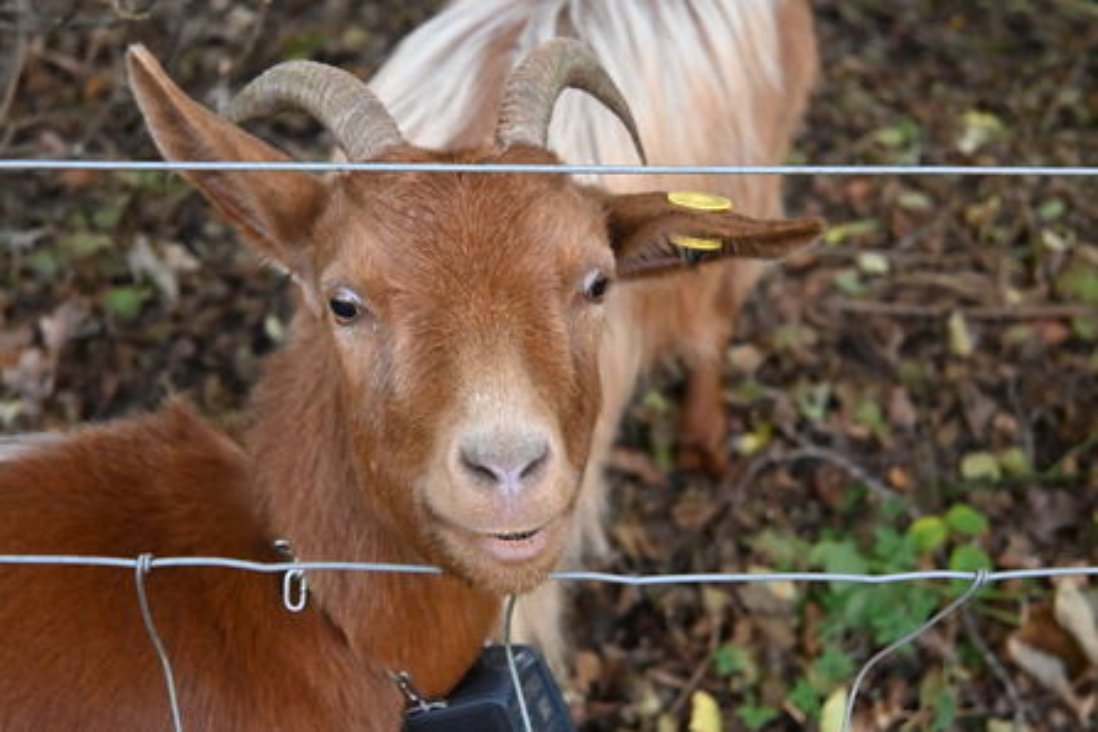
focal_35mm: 75
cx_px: 549
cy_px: 366
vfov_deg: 18.2
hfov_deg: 27.0
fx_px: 2287
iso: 12800
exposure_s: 1/500
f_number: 6.3
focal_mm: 50
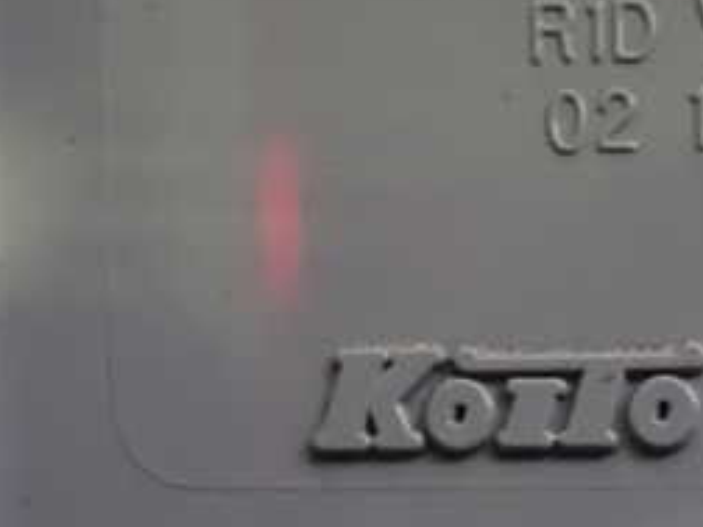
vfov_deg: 10.7
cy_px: 404
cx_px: 644
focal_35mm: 138
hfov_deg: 14.1
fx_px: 2803
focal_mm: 10.35
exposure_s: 1/13
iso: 1600
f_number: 3.5
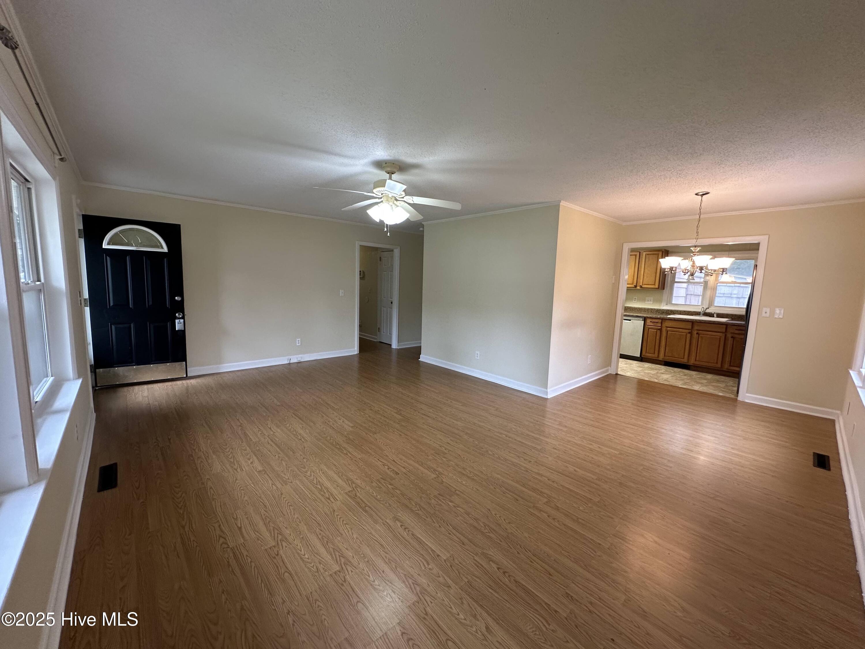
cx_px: 432
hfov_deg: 102.1
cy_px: 324
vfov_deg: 85.7
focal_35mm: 14
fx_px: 350
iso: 200
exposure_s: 1/120
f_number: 2.2
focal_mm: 2.22
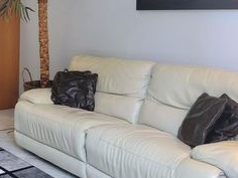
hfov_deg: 33.4
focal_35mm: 55
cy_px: 21
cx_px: 30
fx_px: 378
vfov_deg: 25.8
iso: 320
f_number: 1.8
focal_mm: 5.4
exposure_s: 1/120
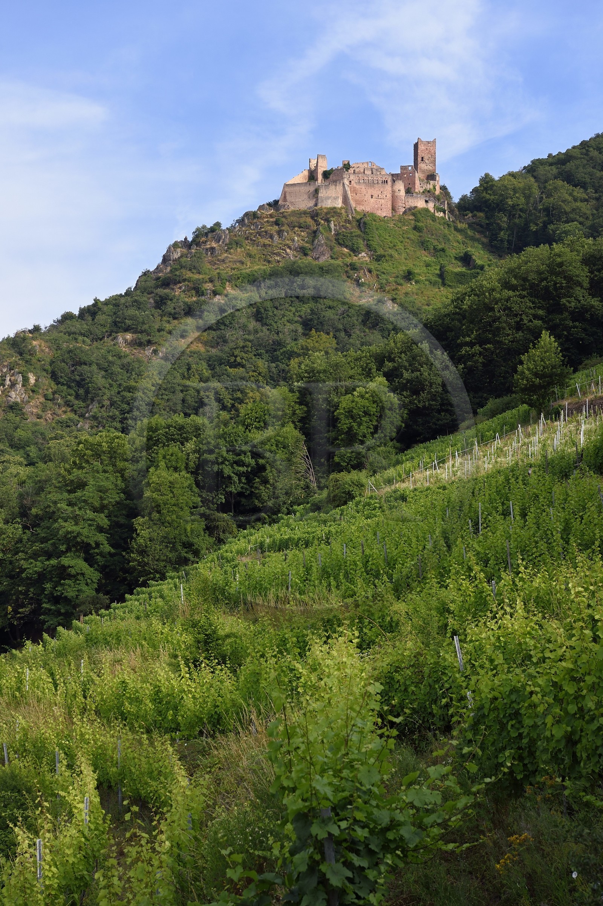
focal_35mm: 70
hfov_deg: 19.4
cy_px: 453
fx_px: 1761
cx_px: 302
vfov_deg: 28.9
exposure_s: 1/250
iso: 200
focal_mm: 70
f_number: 9
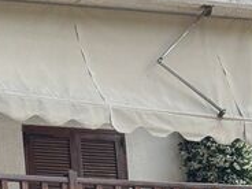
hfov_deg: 11.2
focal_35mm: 145
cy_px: 340
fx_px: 1056
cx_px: -368
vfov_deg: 9.7
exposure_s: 1/679
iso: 50
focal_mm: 5.96
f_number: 1.6
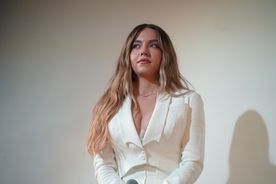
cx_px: 138
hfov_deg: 8.6
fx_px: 1840
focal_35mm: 240
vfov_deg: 5.7
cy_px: 92
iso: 12800
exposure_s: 1/160
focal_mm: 240
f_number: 6.3
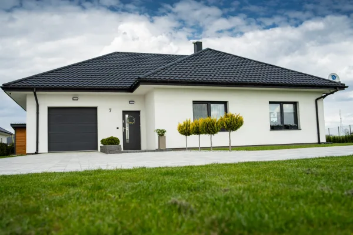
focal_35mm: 35
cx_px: 176
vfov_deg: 37.9
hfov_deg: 54.4
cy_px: 118
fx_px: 343
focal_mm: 35
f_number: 4
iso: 100
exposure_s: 1/500
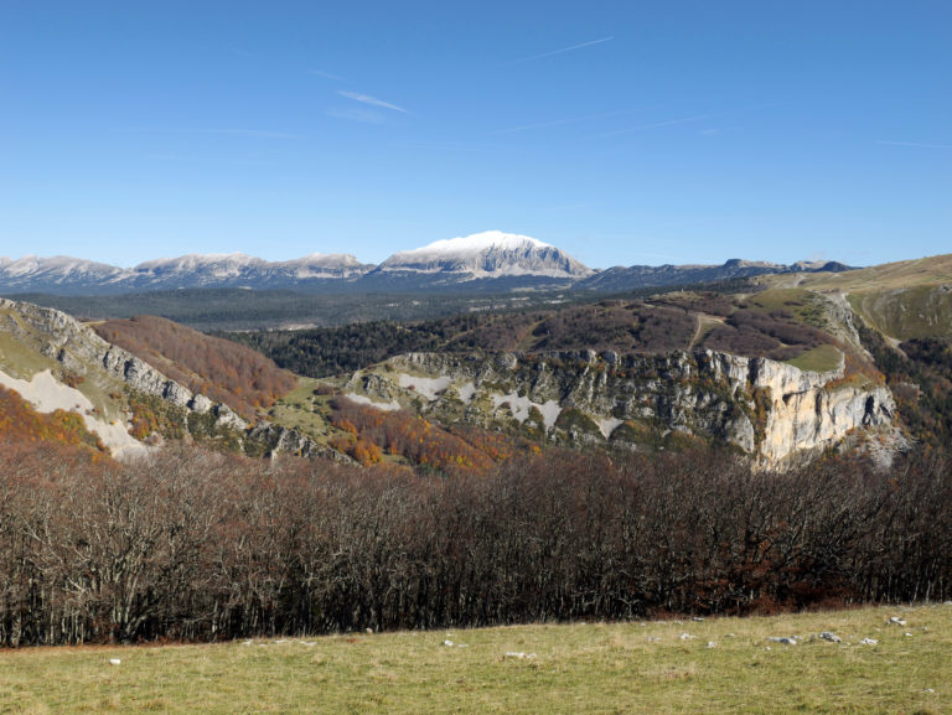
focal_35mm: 40
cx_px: 476
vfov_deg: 36.0
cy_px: 358
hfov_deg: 46.8
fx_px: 1101
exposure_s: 1/160
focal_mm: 20
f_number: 8
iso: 250
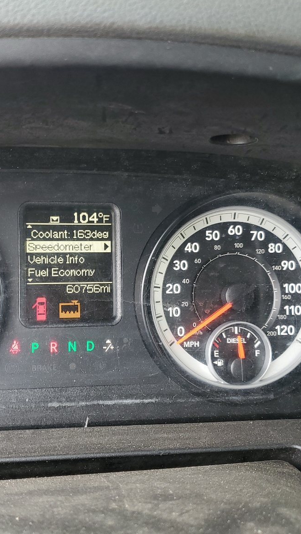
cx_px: 101
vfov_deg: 51.6
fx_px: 553
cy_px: 273
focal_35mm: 39
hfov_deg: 30.2
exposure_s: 1/60.2
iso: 67
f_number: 1.5
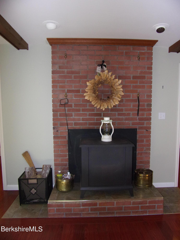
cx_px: 90
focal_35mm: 24
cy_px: 120
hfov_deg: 56.8
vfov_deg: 71.6
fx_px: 166
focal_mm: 4.3
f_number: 3.3
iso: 200
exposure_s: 1/34
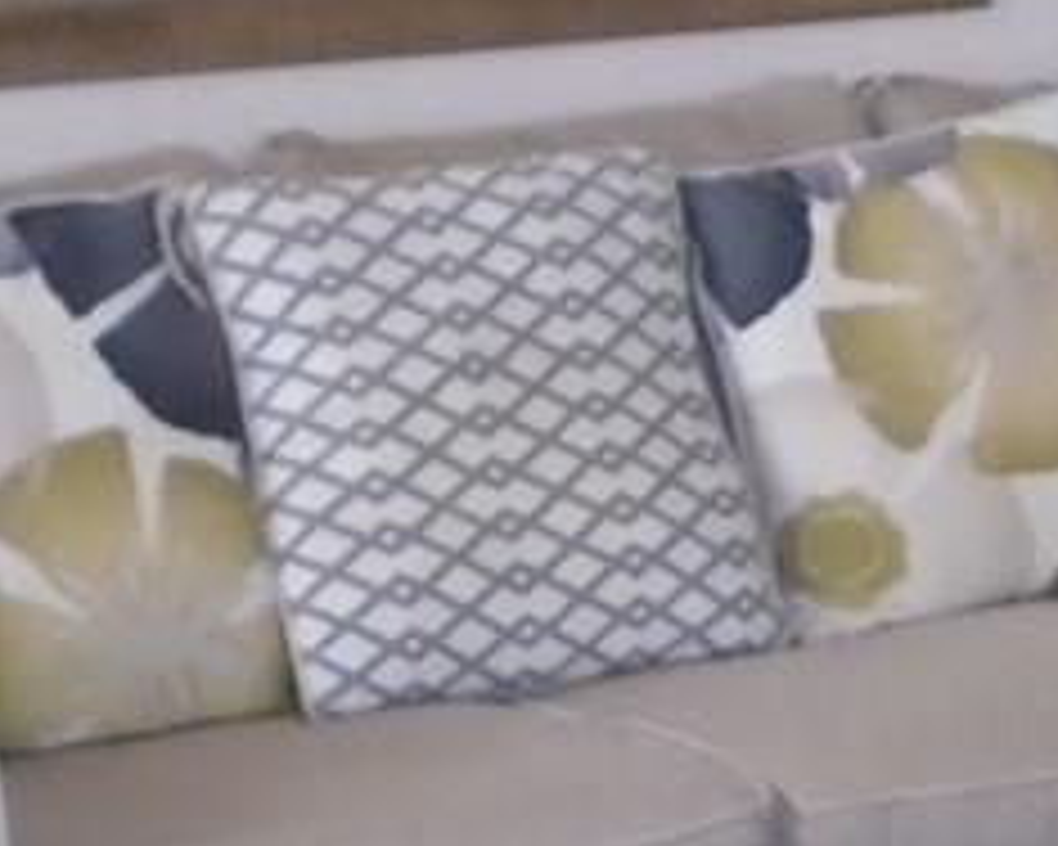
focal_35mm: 153
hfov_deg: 12.0
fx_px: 4791
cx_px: 1576
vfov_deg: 10.0
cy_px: 891
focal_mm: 6.4
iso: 400
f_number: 3.8
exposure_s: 1/40
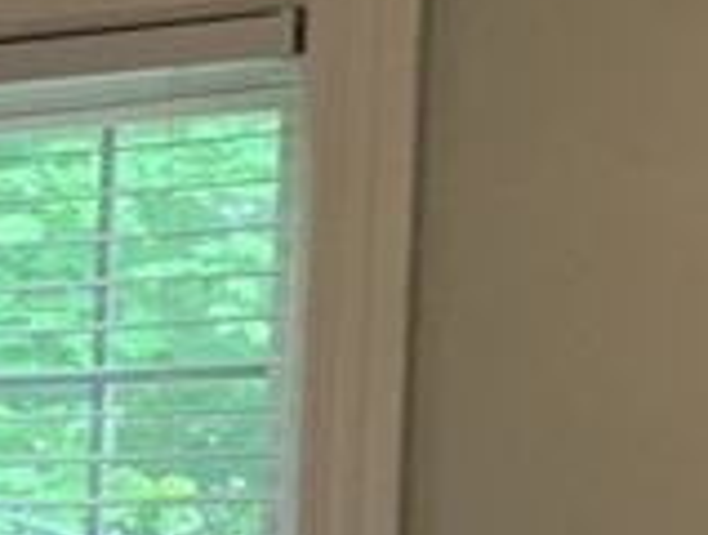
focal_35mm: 167
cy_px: 927
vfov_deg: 8.6
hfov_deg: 10.2
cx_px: -1038
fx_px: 3423
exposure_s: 1/60
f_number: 1.8
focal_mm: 4.25
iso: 250
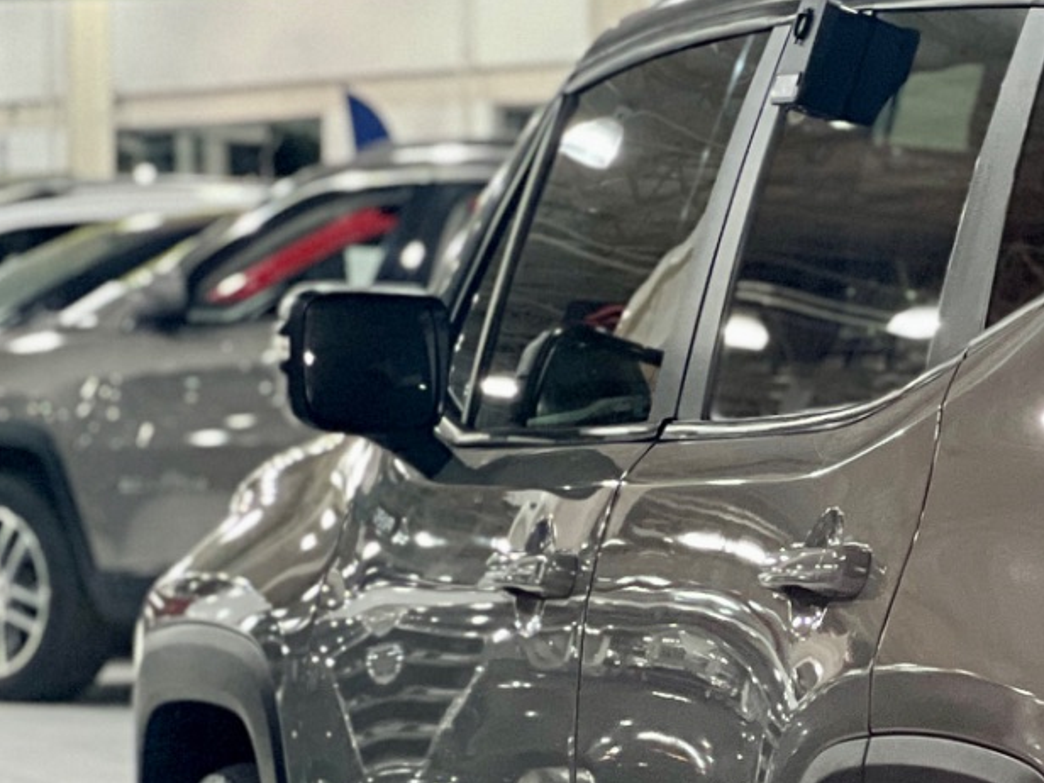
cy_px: 722
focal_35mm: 240
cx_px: 1600
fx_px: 7238
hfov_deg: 8.1
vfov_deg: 6.2
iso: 400
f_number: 2.8
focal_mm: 9
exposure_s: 1/24
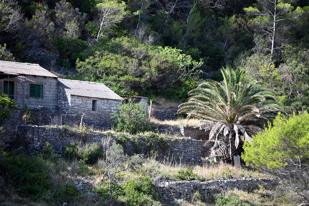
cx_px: 154
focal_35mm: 170
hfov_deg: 12.1
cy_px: 103
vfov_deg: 8.1
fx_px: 1459
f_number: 5
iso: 400
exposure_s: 1/1000
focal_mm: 170
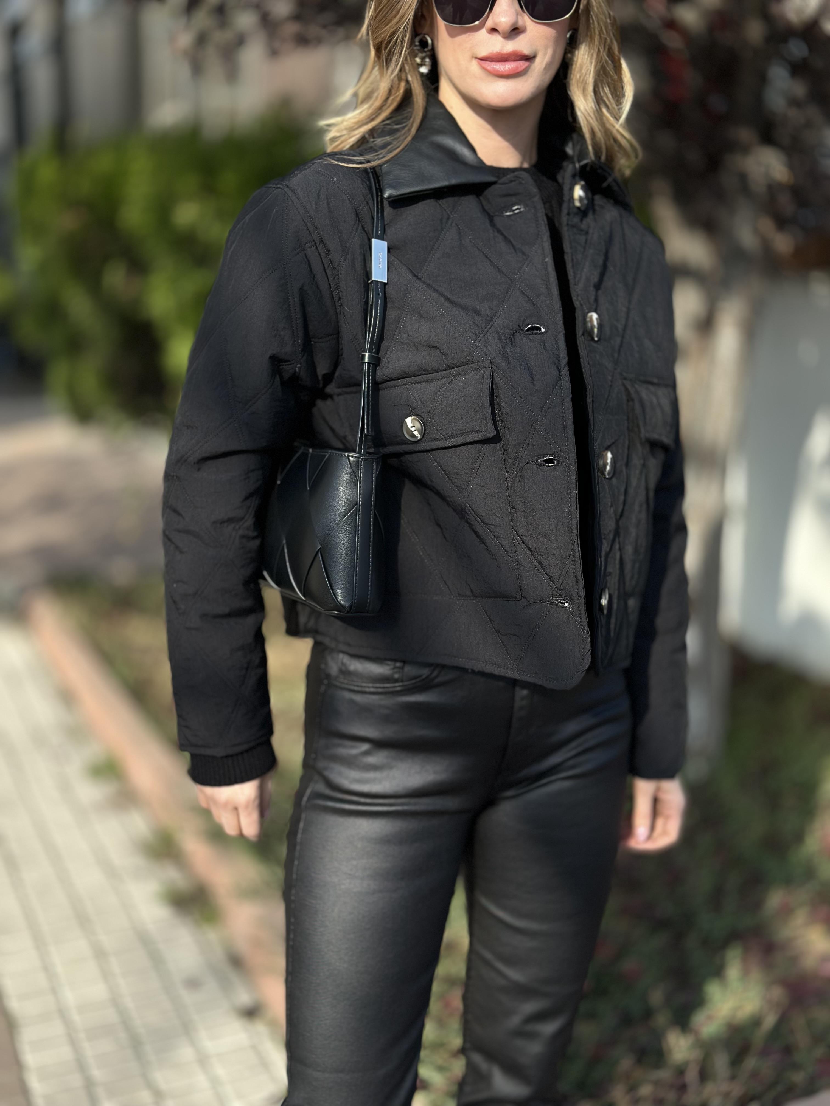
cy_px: 553
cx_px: 415
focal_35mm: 48
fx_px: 1535
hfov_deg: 30.3
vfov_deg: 39.7
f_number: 1.78
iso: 80
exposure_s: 1/1085
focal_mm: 6.86
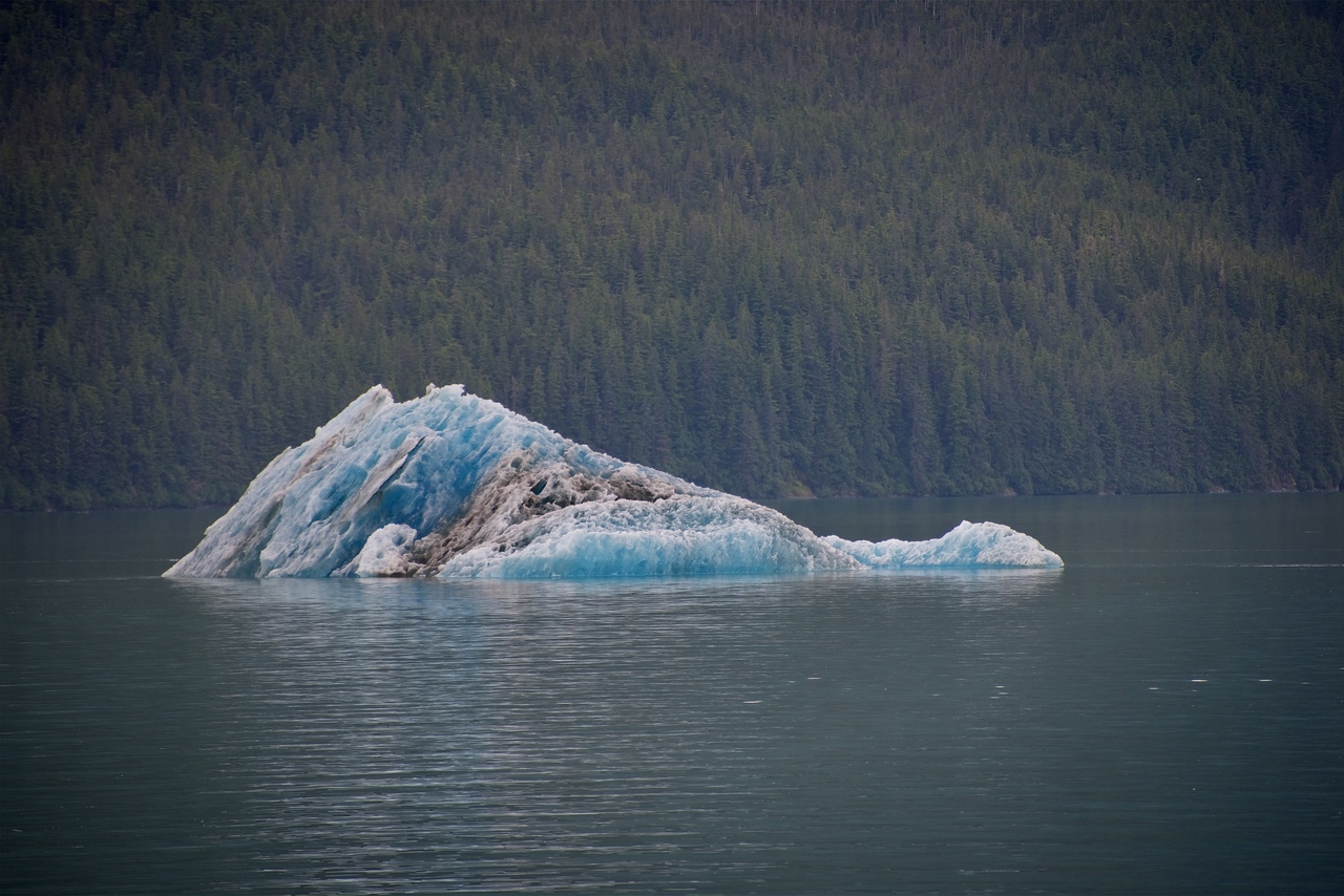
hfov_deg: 6.9
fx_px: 11202
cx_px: 672
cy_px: 448
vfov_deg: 4.6
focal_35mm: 300
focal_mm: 300
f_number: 5.6
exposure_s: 1/640
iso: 360
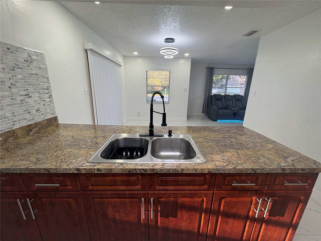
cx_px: 160
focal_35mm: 14
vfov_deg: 85.7
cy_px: 120
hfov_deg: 102.1
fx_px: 130
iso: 100
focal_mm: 2.22
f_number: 2.2
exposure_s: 1/120
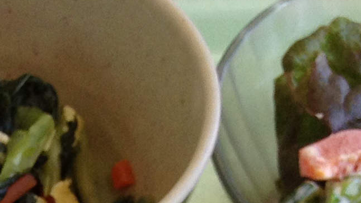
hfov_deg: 10.8
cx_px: -153
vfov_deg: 5.9
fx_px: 1848
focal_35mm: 193
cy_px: 592
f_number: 2.4
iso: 80
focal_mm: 4.28
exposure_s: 1/120
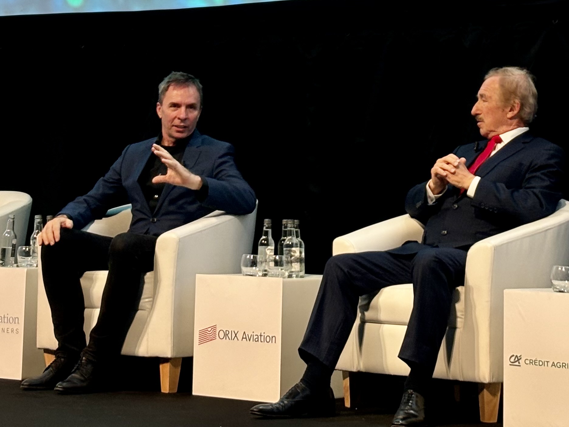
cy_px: -31
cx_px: 355
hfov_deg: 17.5
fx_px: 1841
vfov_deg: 13.0
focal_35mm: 112
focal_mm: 5.96
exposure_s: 1/50
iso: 80
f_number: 1.6
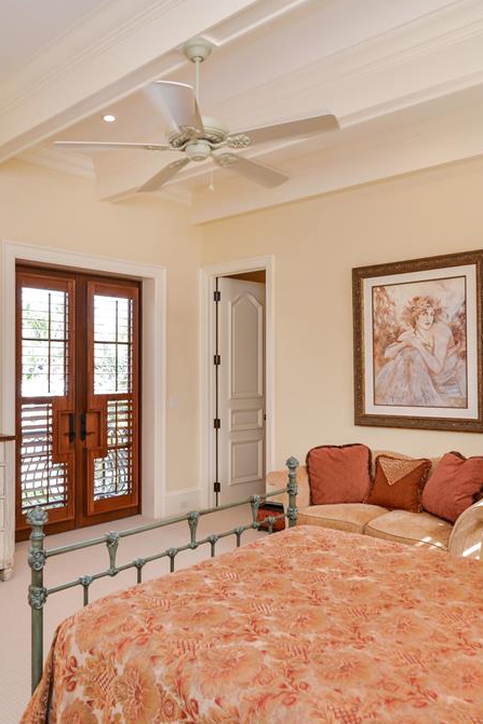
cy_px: 363
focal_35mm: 29
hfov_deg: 44.8
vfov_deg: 63.7
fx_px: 584
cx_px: 204
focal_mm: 19
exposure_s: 1/8
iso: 200
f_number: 8
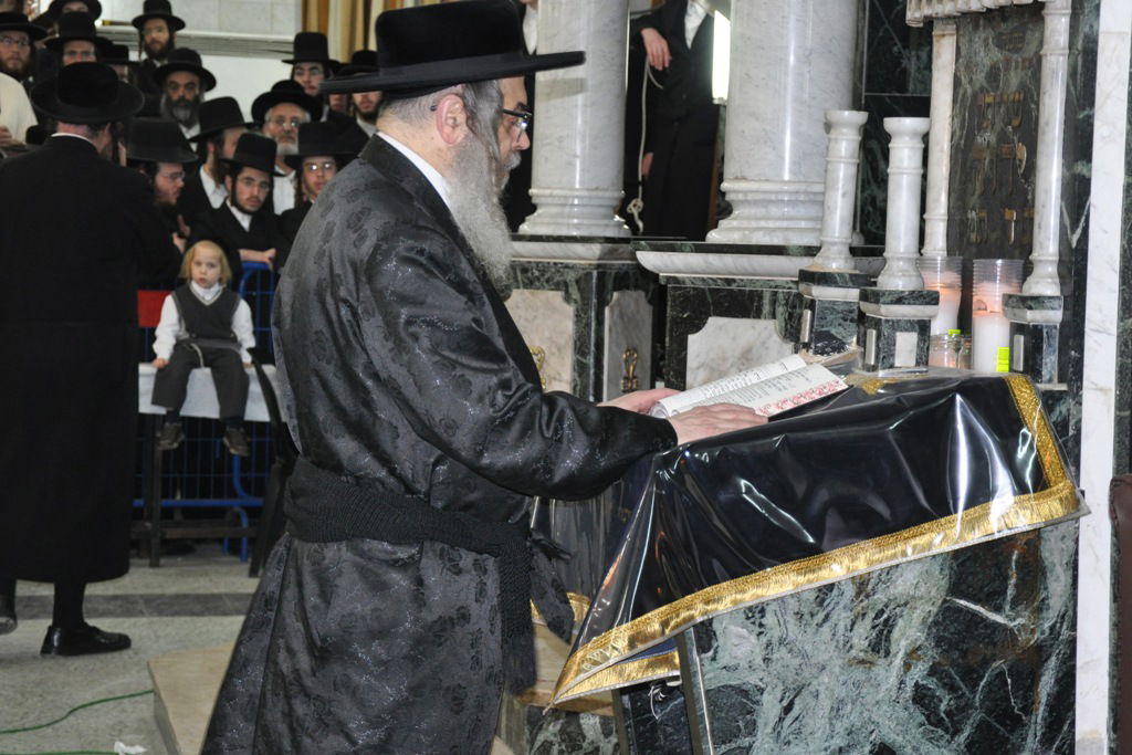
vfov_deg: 18.9
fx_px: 2264
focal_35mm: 72
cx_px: 566
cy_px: 378
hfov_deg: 28.1
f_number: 4.8
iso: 800
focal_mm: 48
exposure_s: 1/60
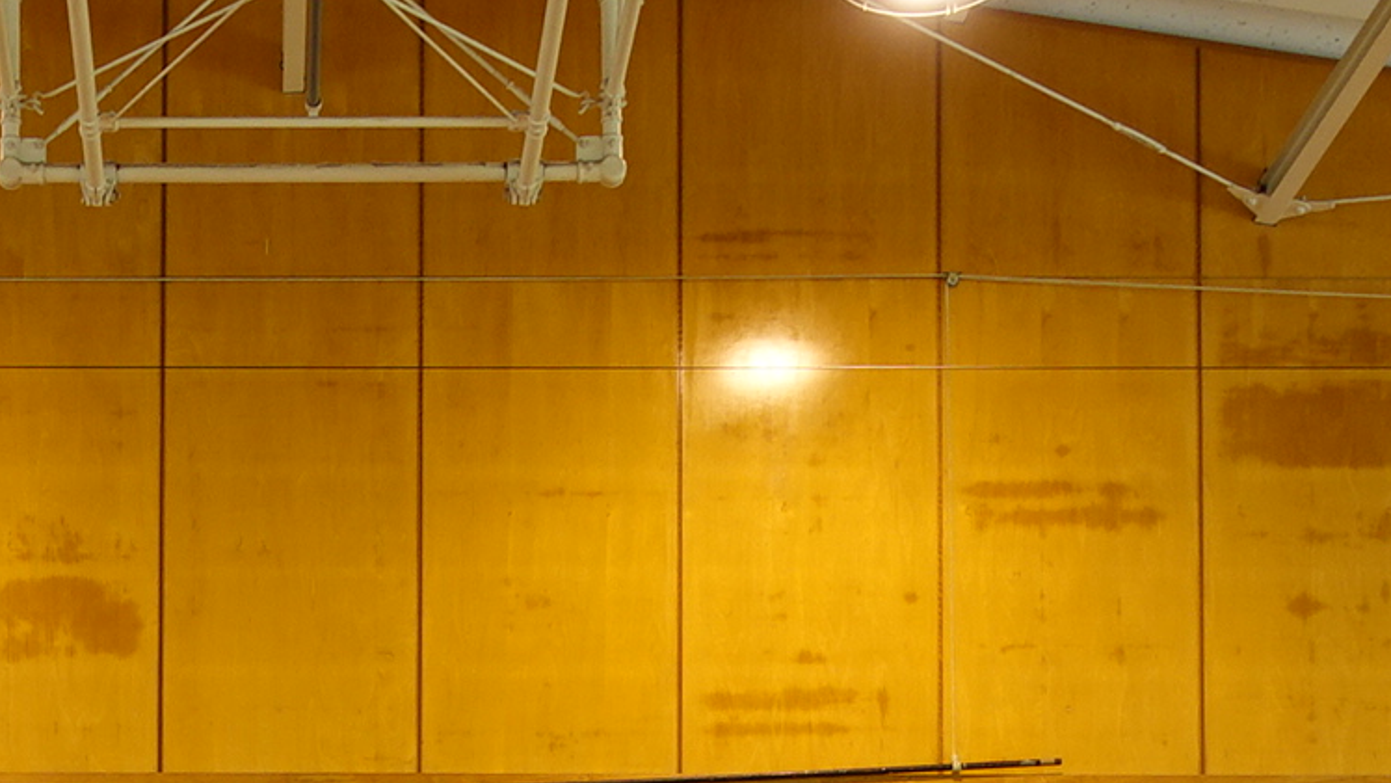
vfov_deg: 11.7
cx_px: 177
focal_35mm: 92
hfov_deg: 22.7
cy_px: 1603
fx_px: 3394
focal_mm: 8.8
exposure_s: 1/30
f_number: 2
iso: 125
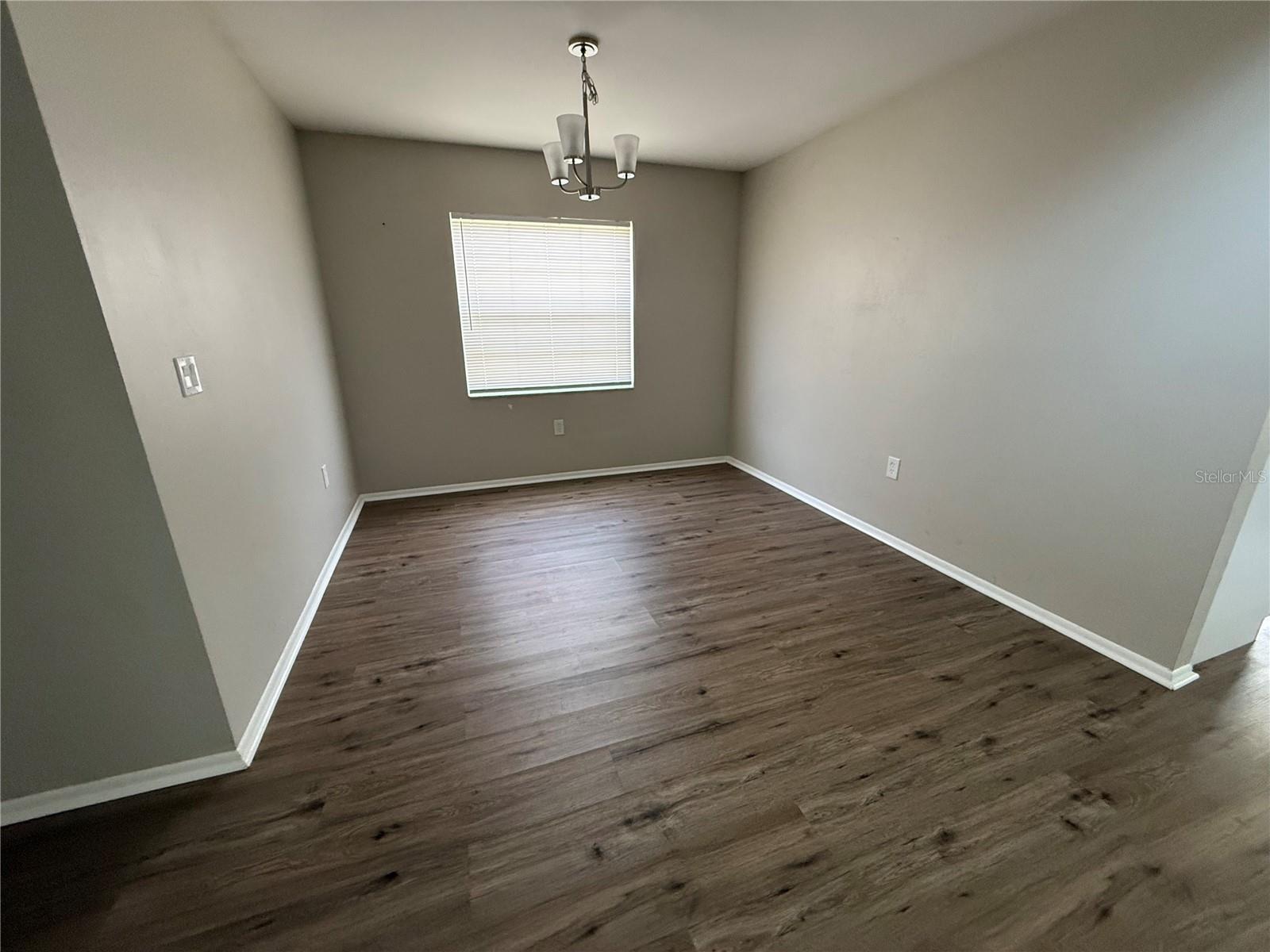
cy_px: 476
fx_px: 514
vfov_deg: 85.7
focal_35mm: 14
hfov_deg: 102.1
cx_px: 635
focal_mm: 2.22
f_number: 2.2
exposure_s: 1/120
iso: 400
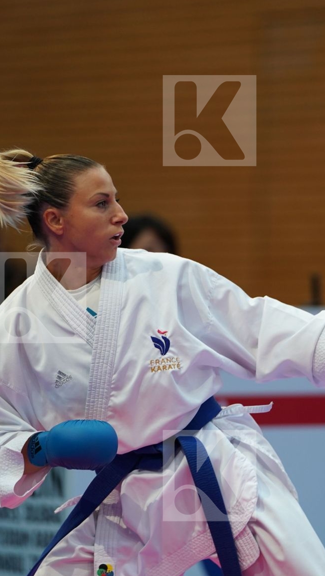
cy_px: 298
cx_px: 210
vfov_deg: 7.6
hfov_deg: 4.3
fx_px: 4363
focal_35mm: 285
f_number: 2.8
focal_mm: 174
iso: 1250
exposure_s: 1/1000
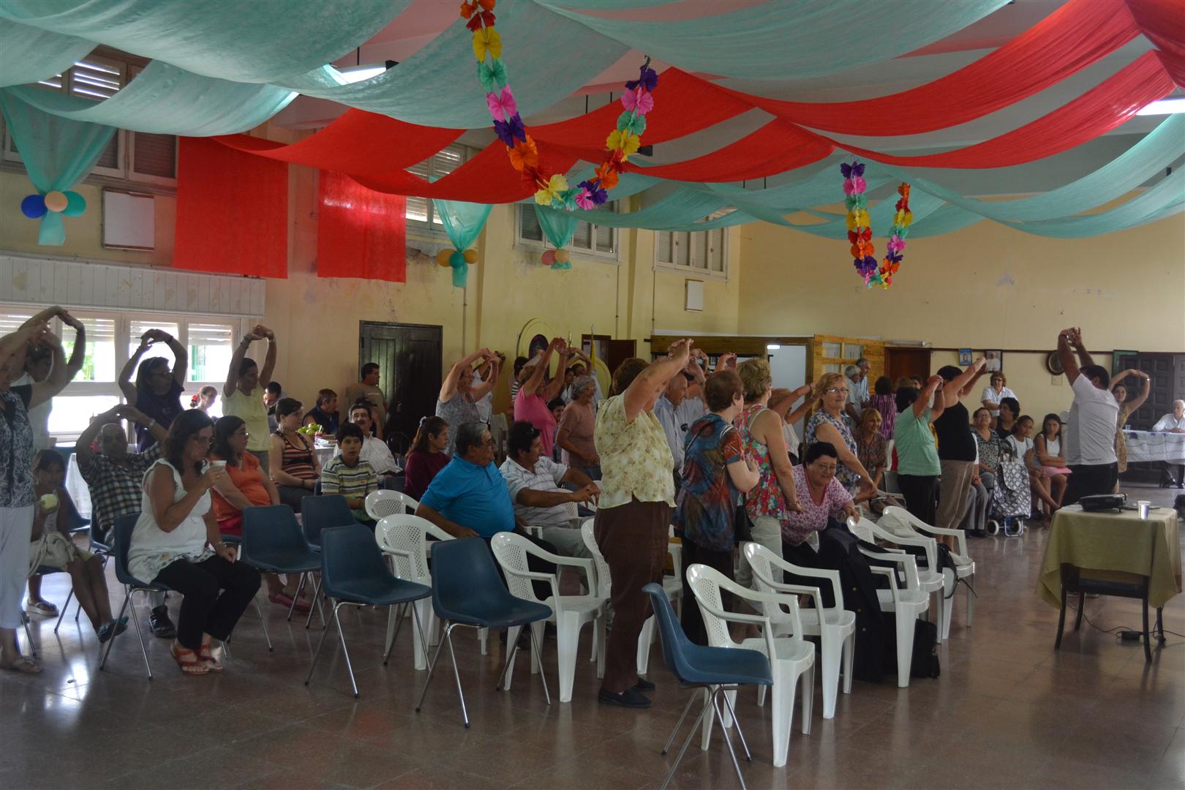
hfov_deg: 53.1
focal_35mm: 36
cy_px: 395
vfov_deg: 36.9
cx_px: 592
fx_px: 1185
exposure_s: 1/60
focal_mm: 24
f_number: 4
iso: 500
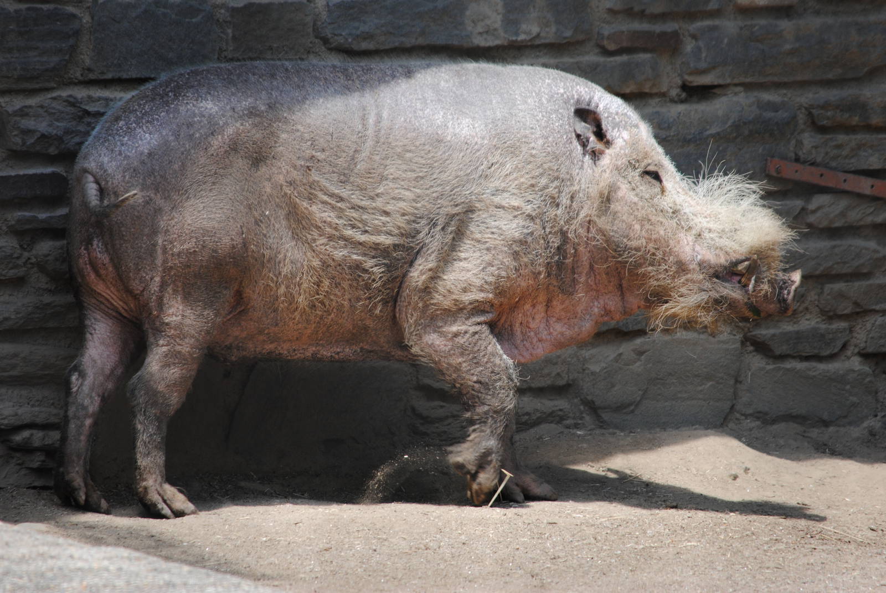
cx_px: 443
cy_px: 296
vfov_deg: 3.1
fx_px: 11088
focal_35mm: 450
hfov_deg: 4.6
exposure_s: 1/500
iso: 280
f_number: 5.6
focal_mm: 300
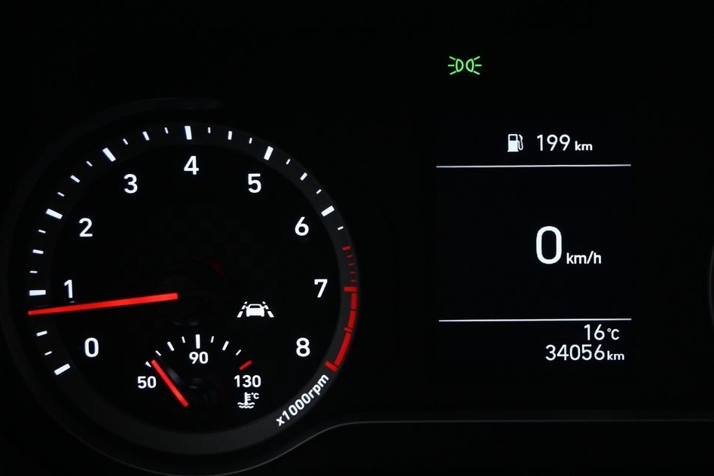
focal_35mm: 54
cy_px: 254
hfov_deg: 36.1
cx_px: 536
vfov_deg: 25.1
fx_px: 1068
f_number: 4
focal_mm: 21
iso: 1600
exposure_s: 1/40
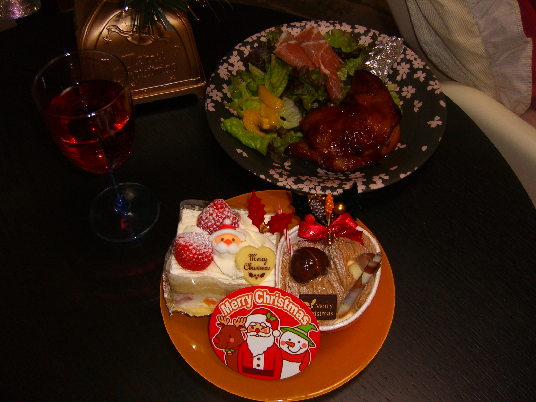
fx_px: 588
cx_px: 268
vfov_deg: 37.7
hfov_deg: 49.0
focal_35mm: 38
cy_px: 201
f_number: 2.8
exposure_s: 1/60
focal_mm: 7.9
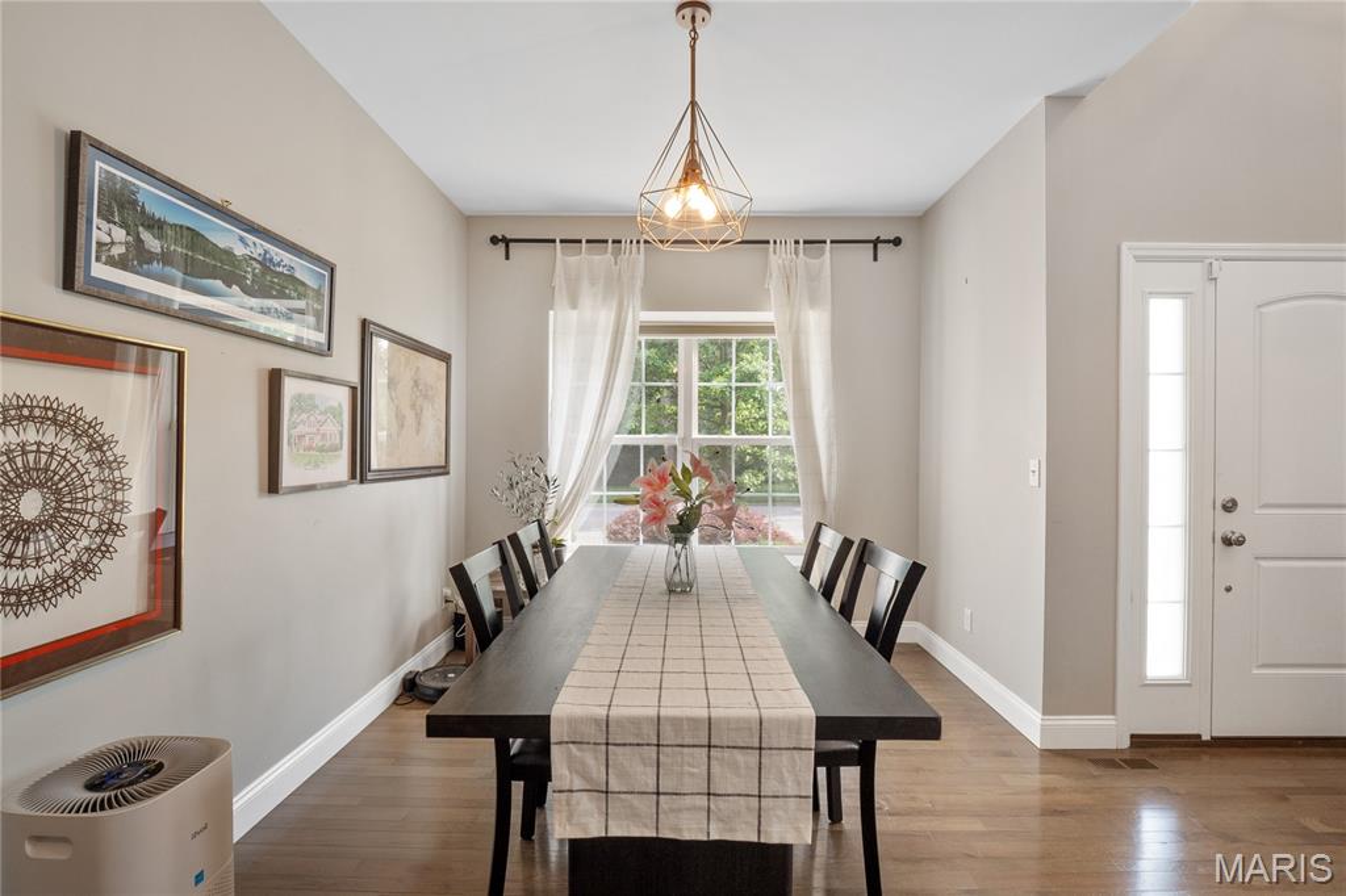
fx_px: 598
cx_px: 673
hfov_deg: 96.8
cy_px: 448
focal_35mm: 16
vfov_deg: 73.7
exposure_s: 1/13
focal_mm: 8
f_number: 8
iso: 400
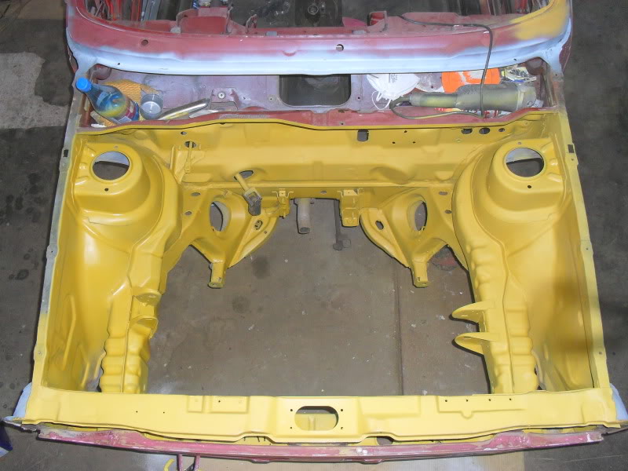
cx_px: 314
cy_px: 236
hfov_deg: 52.6
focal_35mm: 35
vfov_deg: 40.7
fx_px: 635
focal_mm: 6.3
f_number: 3.2
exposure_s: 1/45
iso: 240
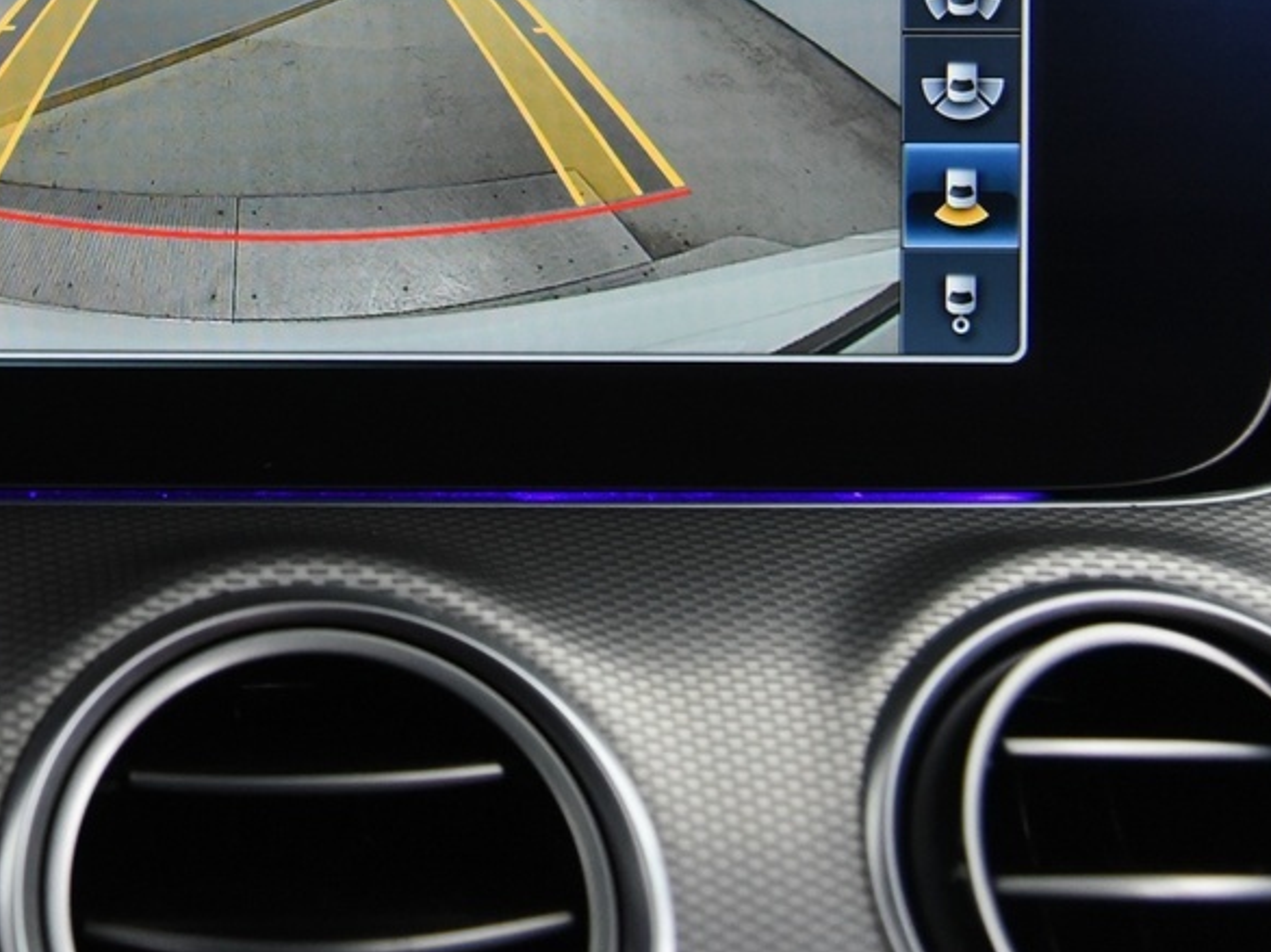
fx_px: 3707
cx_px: -108
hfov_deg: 18.7
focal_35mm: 101
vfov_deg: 14.4
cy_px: -54
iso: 4000
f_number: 4
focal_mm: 38
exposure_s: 1/50
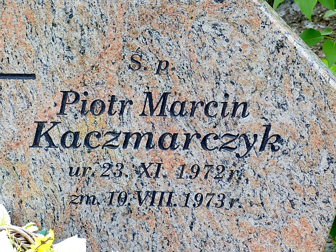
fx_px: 1728
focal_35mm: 178
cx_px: 168
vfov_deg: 8.3
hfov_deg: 11.1
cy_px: 126
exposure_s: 1/125
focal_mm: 32
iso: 100
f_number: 4
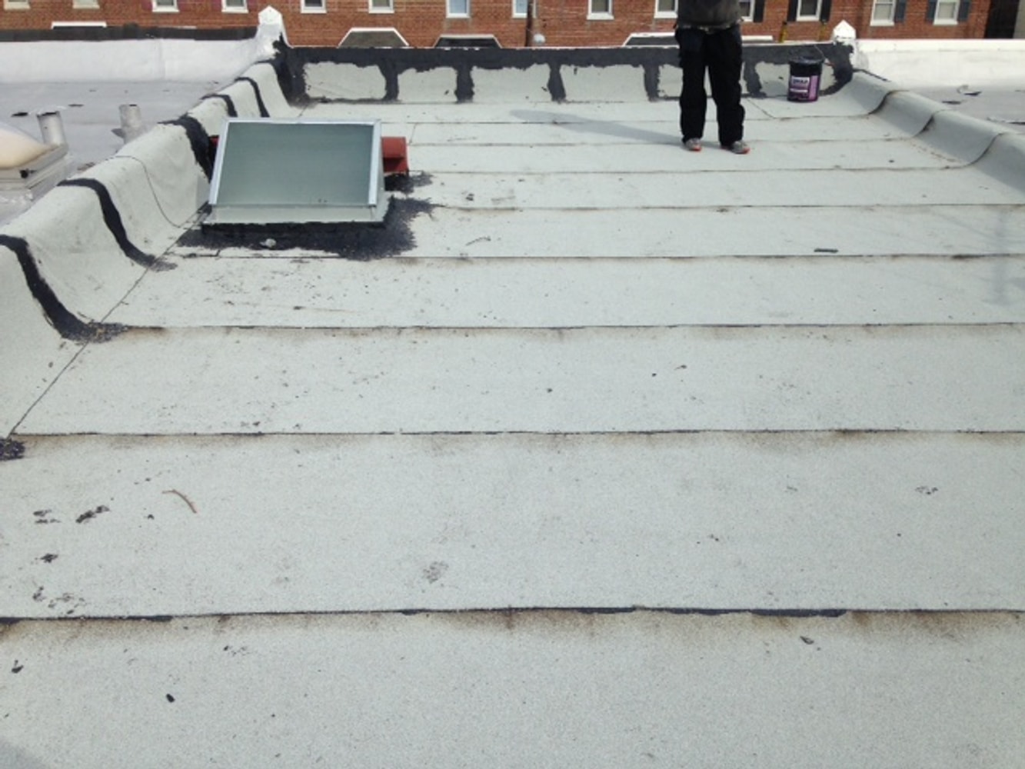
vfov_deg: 43.0
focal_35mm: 33
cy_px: 384
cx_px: 512
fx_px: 977
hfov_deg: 55.3
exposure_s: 1/2088
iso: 50
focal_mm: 4.12
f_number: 2.4
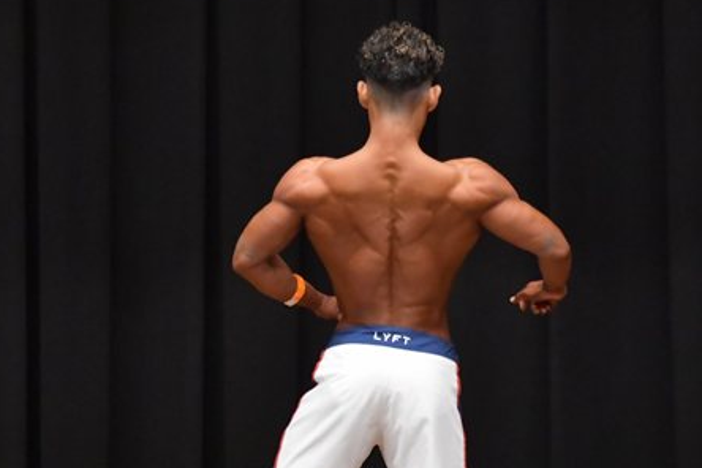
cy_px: 359
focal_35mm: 445
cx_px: 368
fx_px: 8677
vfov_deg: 3.1
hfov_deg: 4.6
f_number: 5.6
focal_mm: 170
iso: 6400
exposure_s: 1/400
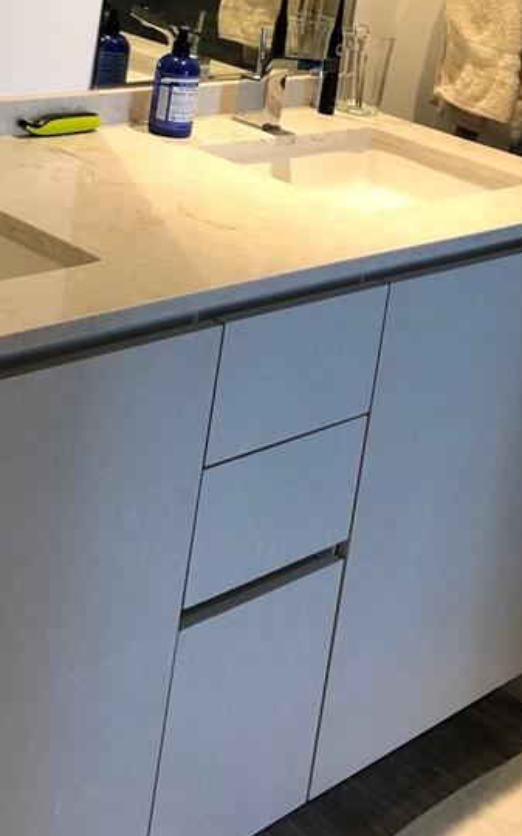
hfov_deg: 19.6
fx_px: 1504
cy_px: -3
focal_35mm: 66
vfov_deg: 29.1
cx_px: 177
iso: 40
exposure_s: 1/17
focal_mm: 4
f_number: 1.8
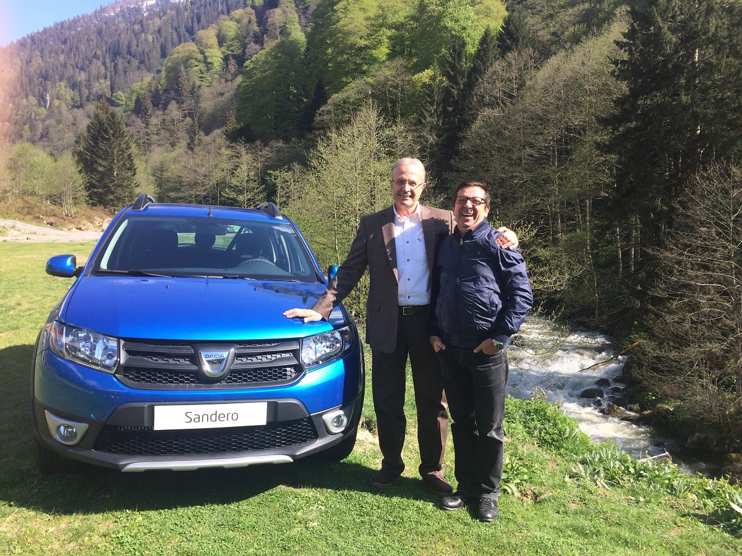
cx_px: 371
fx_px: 622
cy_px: 278
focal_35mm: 29
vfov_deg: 48.2
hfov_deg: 61.7
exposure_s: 1/695
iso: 32
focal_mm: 4.15
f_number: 2.2
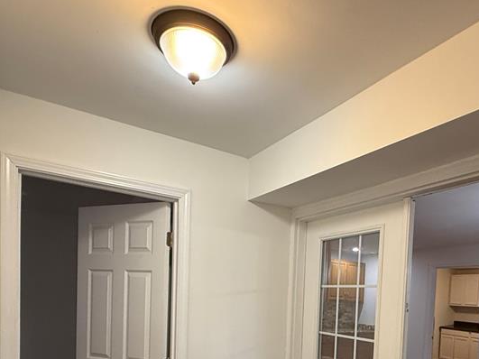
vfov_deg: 46.8
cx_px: 302
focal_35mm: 27
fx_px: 374
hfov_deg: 64.3
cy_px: 317
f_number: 2.2
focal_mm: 2.22
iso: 250
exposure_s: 1/60
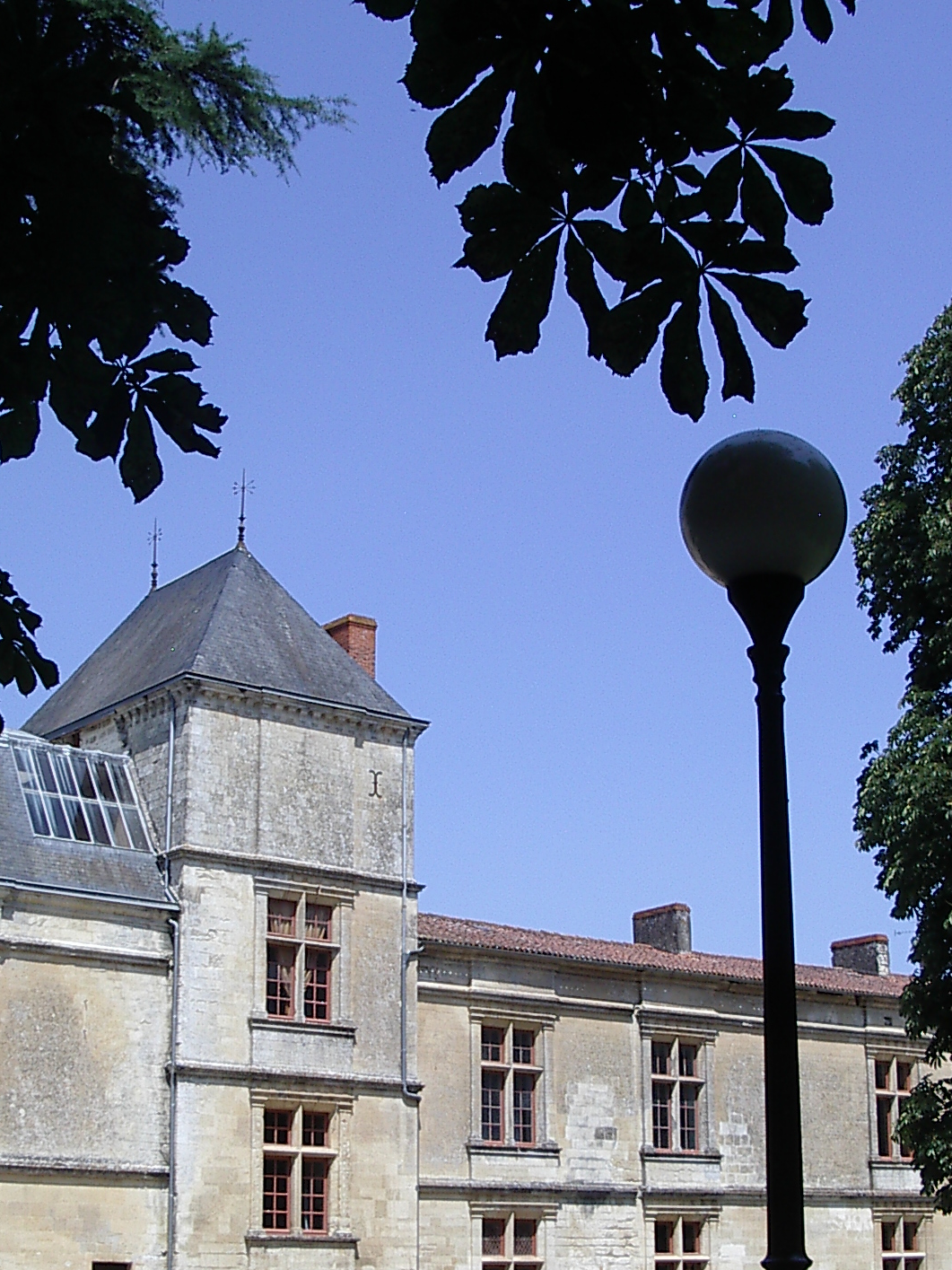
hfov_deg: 26.5
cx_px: 406
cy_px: 804
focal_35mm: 55
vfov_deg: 34.7
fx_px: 2017
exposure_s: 1/400
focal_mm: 5.8
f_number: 4.8
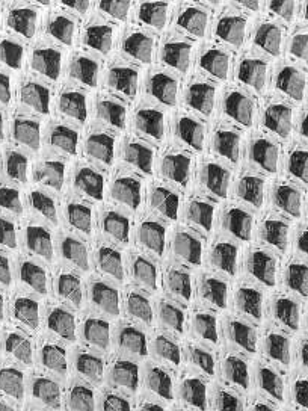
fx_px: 4757
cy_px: 84
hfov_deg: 3.7
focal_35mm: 401
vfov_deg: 4.9
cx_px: 33
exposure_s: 1/1000
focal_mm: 42
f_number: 8
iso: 200
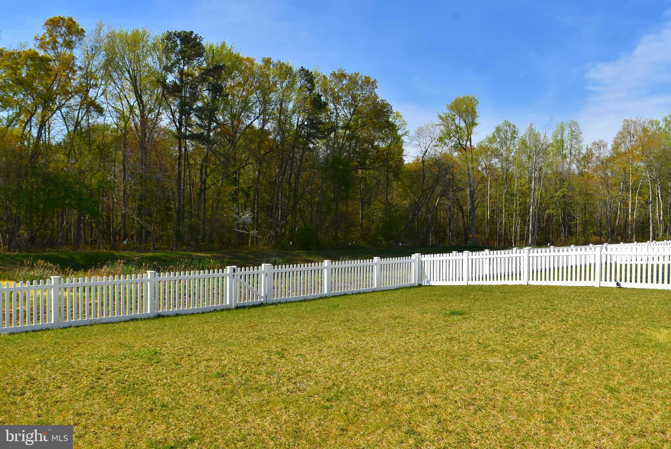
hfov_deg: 61.9
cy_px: 224
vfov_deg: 43.7
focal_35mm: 30
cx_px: 336
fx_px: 560
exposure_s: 1/250
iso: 100
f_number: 9
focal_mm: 20
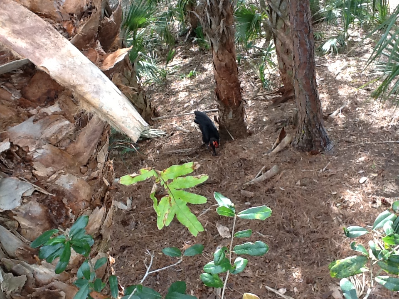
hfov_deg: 56.8
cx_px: 200
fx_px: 369
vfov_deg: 44.2
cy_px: 150
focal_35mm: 32
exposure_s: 1/132
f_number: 2.4
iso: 64
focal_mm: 2.03
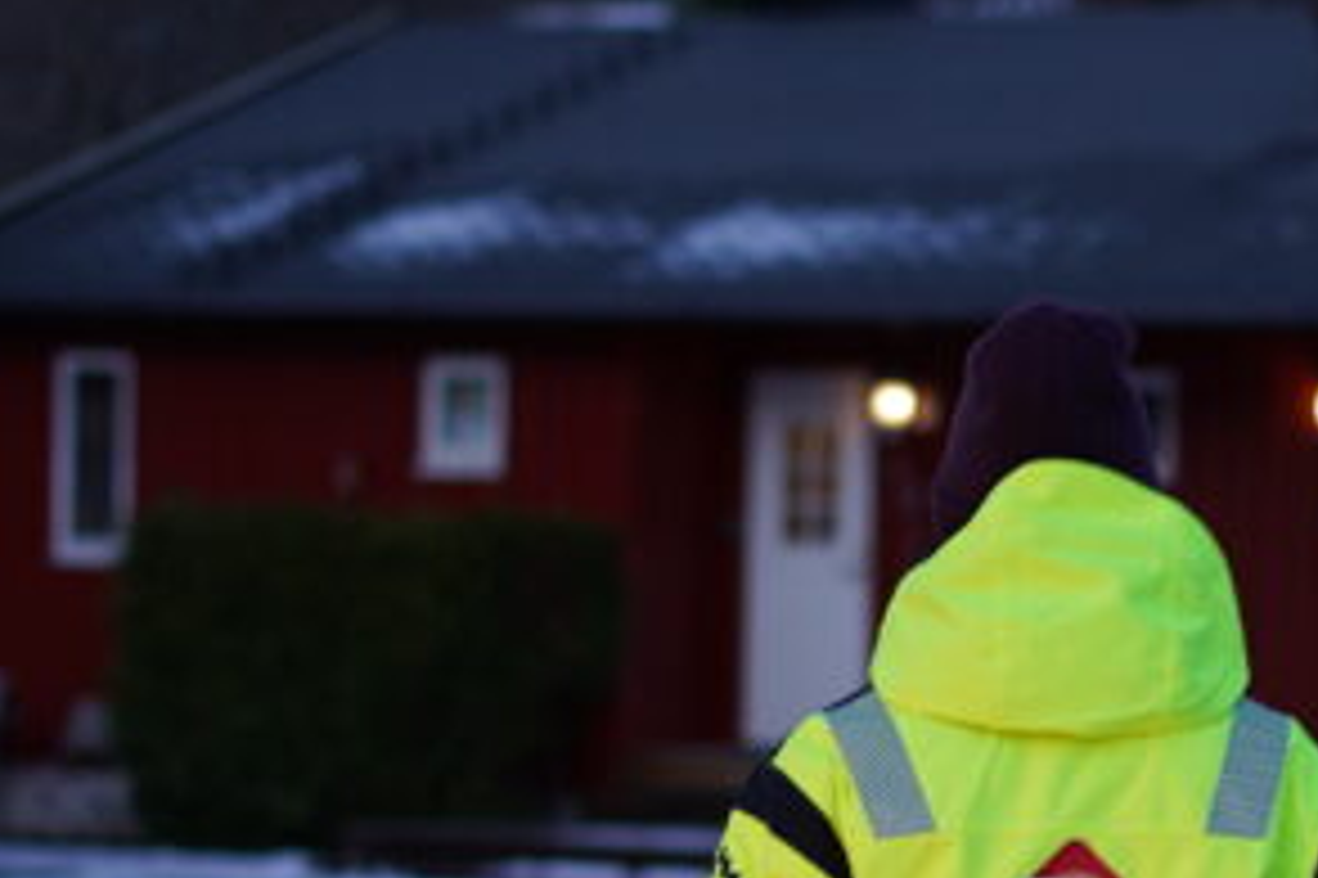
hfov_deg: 11.6
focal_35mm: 175
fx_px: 6403
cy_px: 1231
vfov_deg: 7.7
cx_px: 1363
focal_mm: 50
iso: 100
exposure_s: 1/60
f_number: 2.2
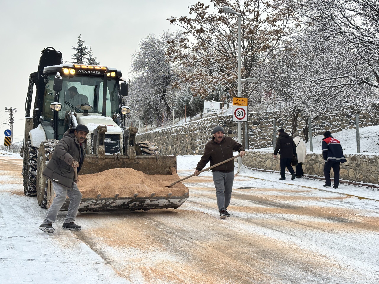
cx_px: 190
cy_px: 142
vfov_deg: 28.0
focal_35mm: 52
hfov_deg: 36.8
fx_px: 569
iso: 32
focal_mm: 5.96
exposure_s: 1/240
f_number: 1.6
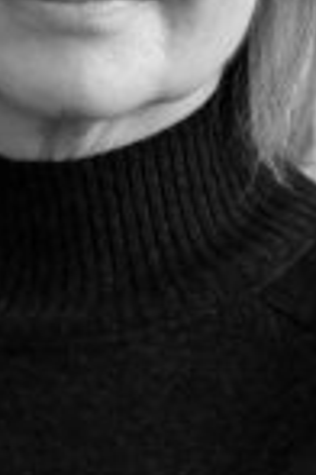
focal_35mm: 166
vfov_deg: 12.3
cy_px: 65
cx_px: 5
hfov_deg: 8.3
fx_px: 2180
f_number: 5.6
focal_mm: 32.5
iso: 1600
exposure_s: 1/125
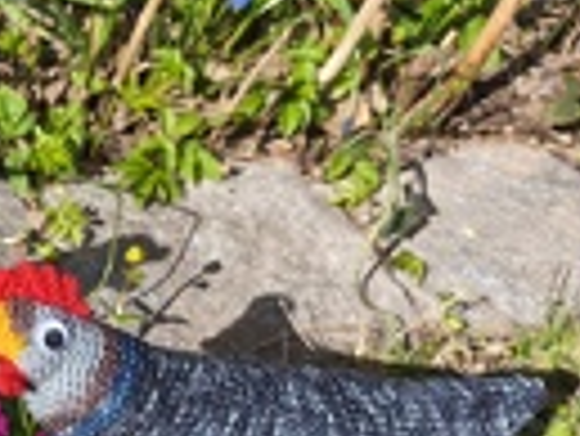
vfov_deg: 23.0
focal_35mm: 62
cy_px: 409
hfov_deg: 26.7
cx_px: -160
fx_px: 1040
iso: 50
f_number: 1.65
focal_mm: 6.18
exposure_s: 1/274
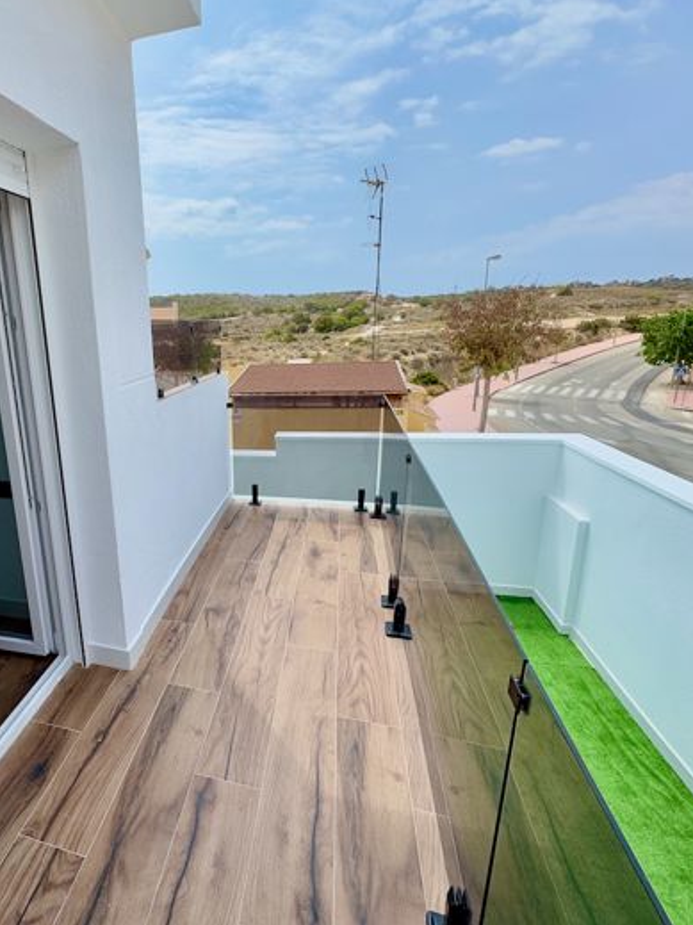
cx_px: 168
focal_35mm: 19
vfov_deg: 84.7
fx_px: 507
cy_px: 456
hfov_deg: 64.3
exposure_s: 1/1880
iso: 50
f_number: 2.2
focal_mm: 2.22
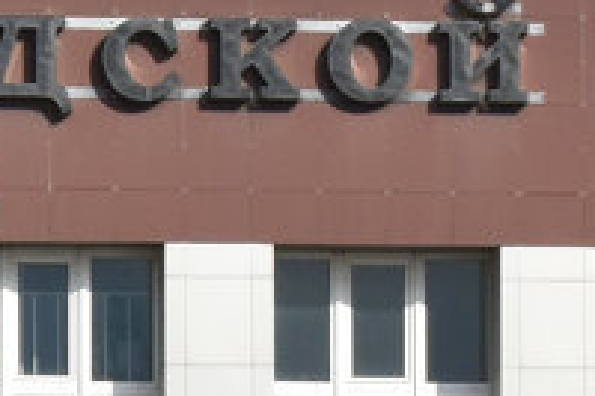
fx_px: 8637
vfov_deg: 2.6
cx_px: -187
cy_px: 655
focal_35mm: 523
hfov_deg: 3.9
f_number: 8
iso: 560
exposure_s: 1/1000
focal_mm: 58
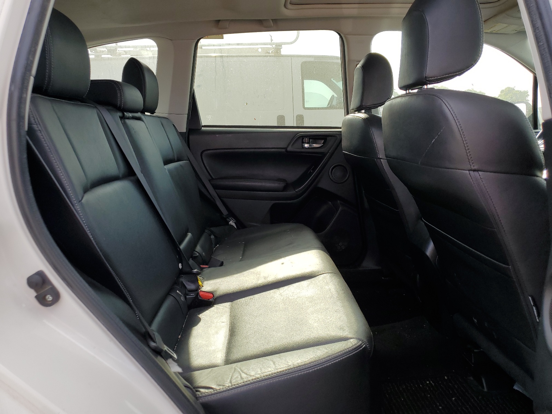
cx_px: 276
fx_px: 415
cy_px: 207
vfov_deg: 53.1
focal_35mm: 26
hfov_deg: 67.3
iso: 50
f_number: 1.5
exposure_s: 1/625
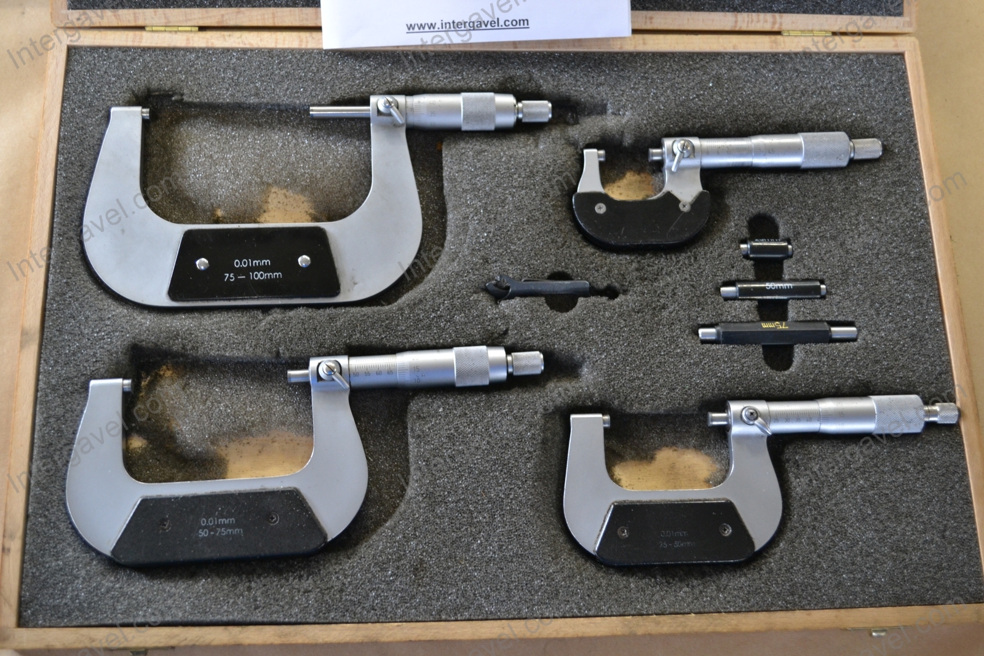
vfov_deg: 31.9
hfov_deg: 46.4
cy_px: 328
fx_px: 1148
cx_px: 492
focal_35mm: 42
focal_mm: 28
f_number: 4.5
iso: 1000
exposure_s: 1/15
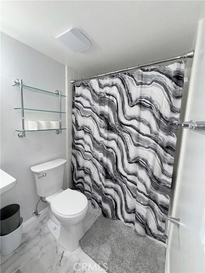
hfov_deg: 85.7
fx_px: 111
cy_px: 136
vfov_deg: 102.1
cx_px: 102
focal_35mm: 14
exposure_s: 1/120
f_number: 2.2
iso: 160
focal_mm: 2.22
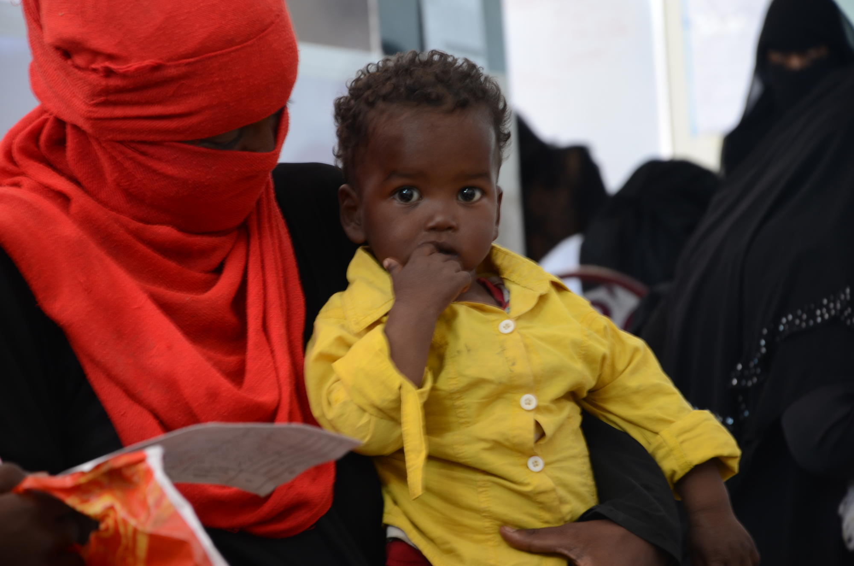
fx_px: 3729
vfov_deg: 8.7
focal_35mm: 158
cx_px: 427
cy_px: 283
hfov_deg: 13.1
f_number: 5.6
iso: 250
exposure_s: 1/3
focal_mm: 105
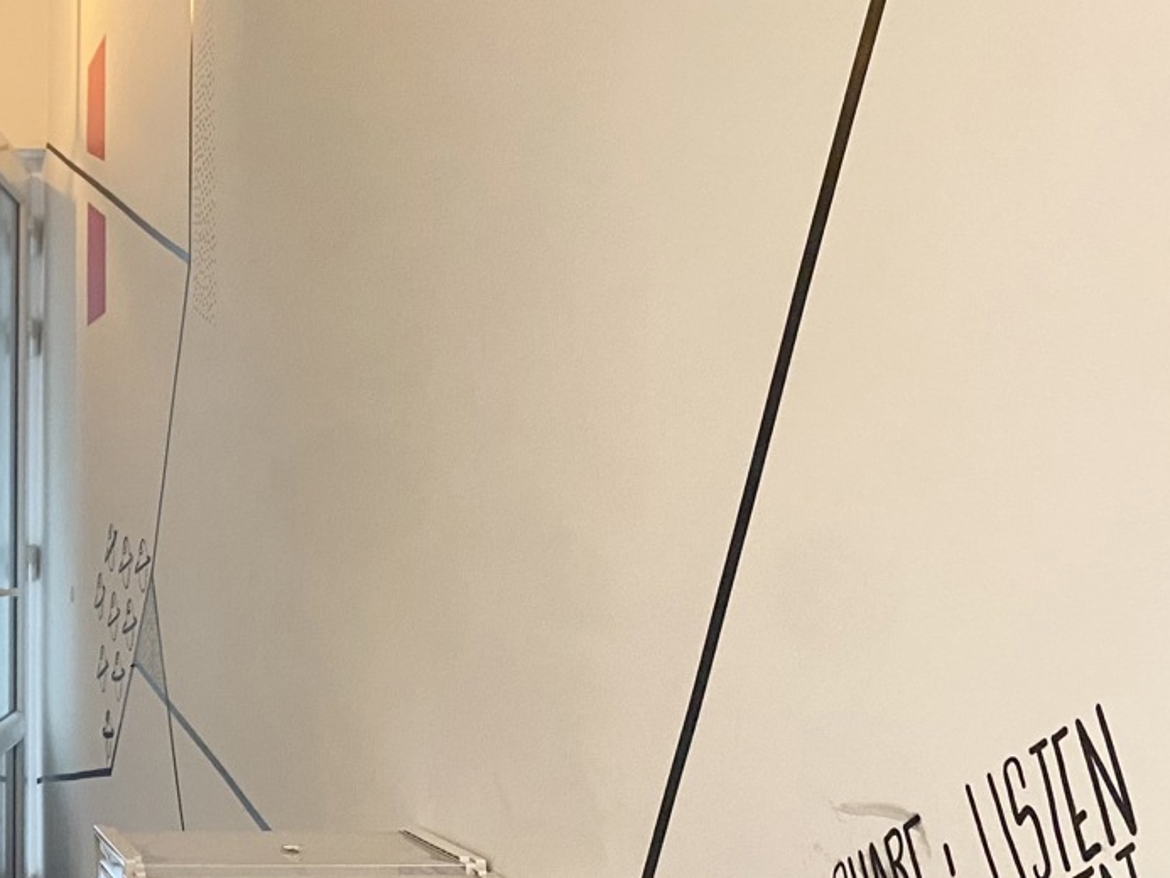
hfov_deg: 28.7
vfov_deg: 24.4
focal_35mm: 60
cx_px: -167
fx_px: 2028
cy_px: 510
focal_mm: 4.25
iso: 320
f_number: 1.8
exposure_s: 1/50
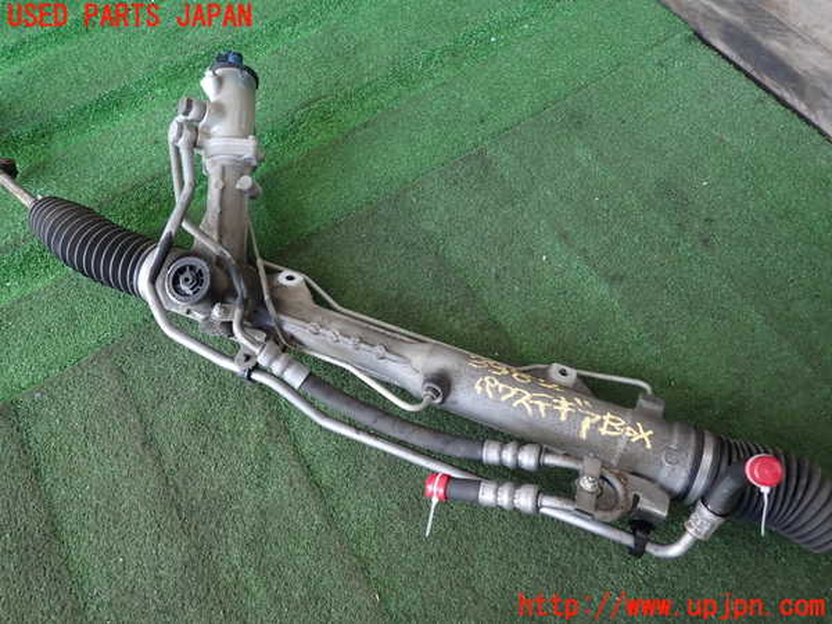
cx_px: 416
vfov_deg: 54.9
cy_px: 312
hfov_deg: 69.4
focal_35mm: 25
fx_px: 601
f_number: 2
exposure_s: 1/60
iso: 100
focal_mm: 4.5
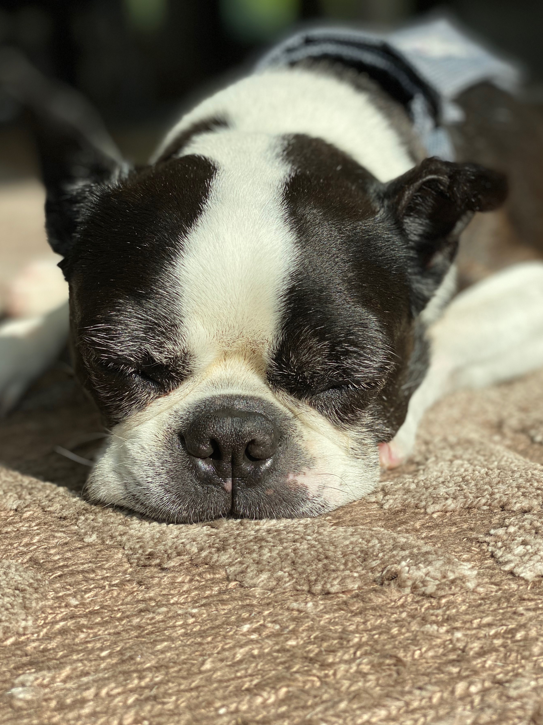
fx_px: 1234
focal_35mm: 59
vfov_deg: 32.7
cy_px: 333
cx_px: 264
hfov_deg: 24.8
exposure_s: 1/1043
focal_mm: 6
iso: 20
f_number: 2
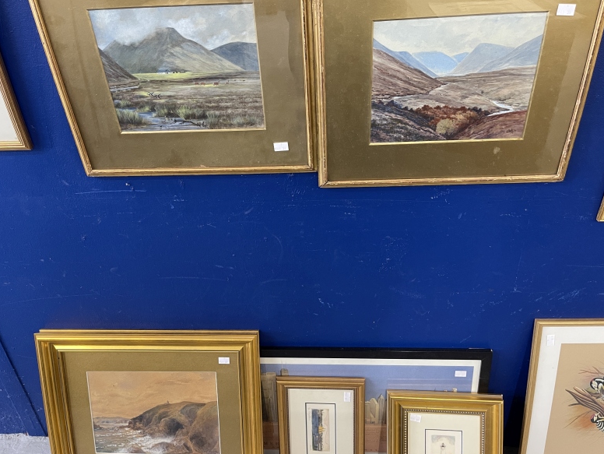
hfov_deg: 65.3
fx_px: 471
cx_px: 305
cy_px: 223
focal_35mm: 27
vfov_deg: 51.4
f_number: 1.6
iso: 320
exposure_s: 1/50
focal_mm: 5.1
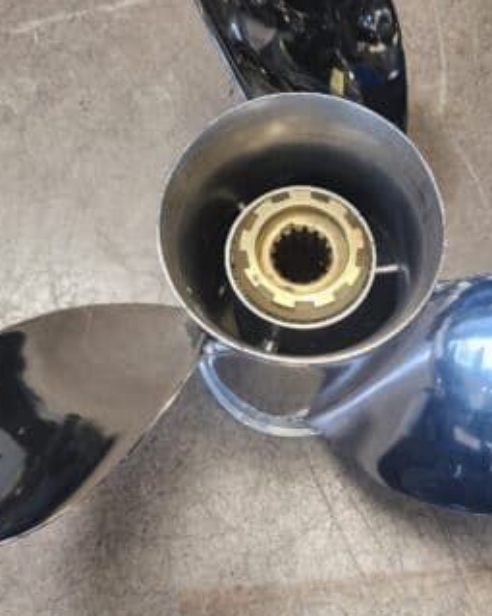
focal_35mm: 47
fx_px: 856
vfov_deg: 39.4
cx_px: 330
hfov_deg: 31.8
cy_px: 358
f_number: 1.8
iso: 320
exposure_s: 1/120
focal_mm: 6.4
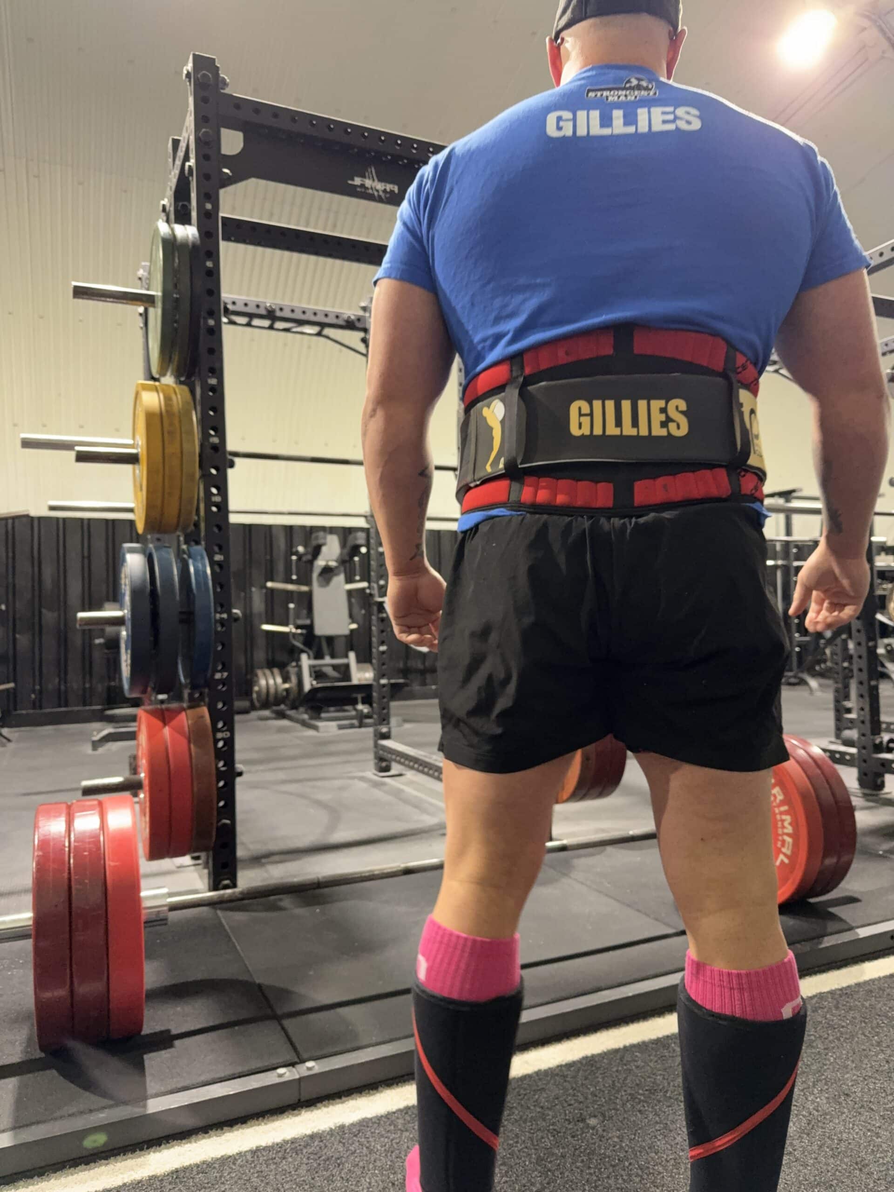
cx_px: 447
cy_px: 596
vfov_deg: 71.6
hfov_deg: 56.8
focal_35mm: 24
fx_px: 826
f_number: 1.78
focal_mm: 6.76
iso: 640
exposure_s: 1/33
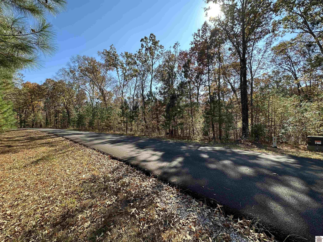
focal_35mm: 14
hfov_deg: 102.1
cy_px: 121
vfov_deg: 85.7
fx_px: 131
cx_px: 162
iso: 40
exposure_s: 1/487
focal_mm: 2.22
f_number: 2.2
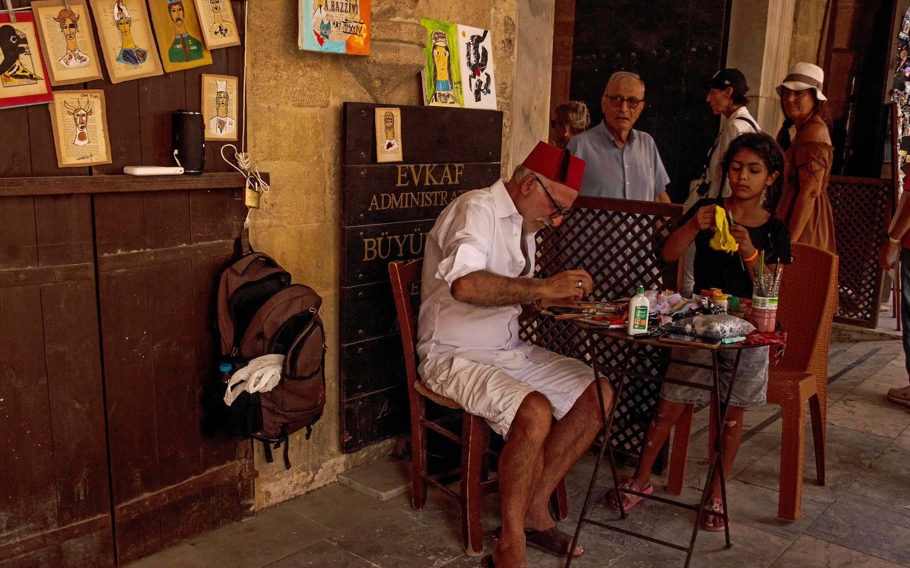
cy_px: 306
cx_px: 458
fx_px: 806
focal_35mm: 33
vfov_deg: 38.8
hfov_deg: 58.9
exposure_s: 1/50
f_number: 10
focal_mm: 21
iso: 100
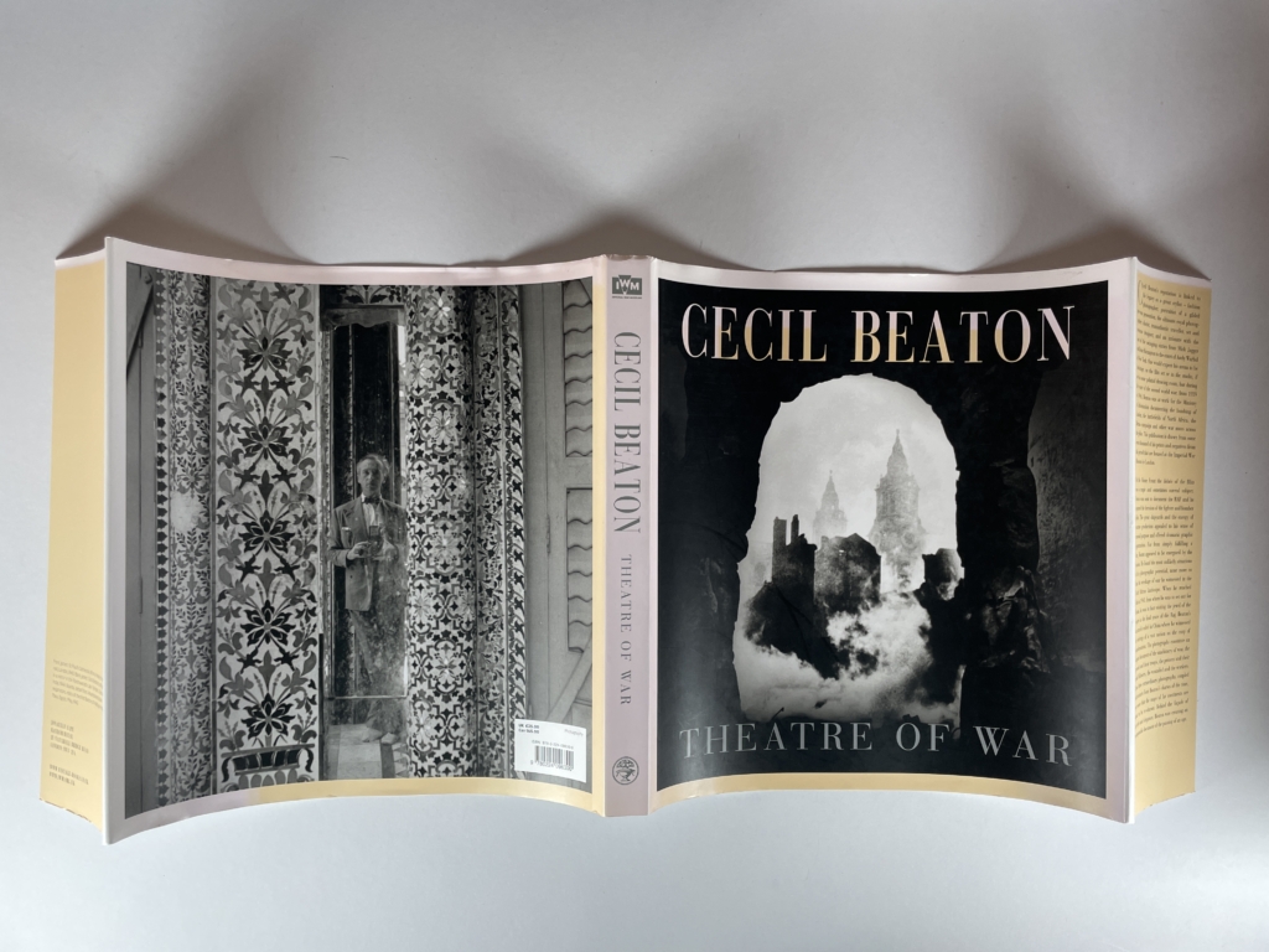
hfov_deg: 67.3
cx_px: 634
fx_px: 953
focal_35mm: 26
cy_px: 476
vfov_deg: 53.1
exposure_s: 1/100
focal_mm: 4.2
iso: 64
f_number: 1.6
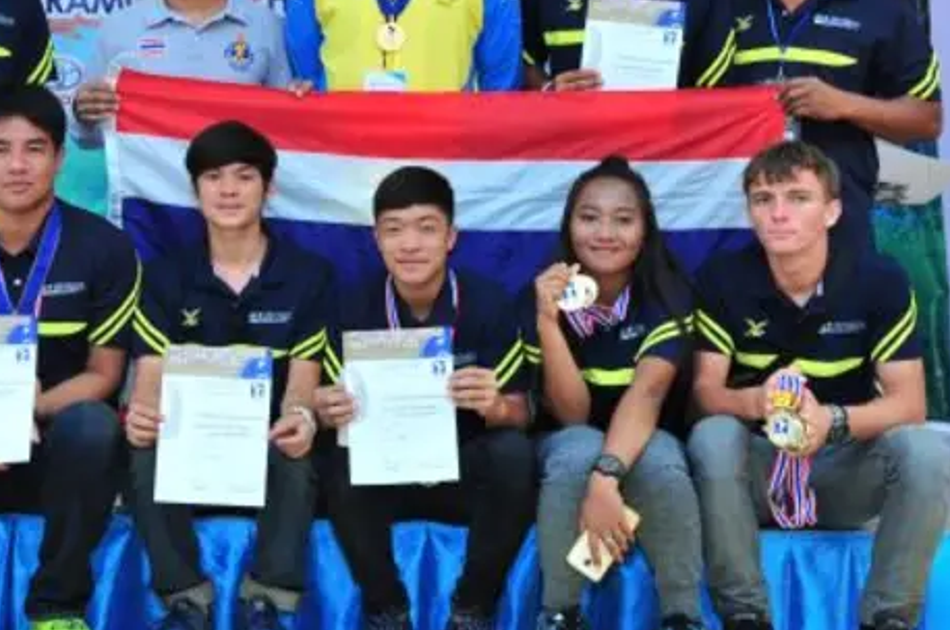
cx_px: 332
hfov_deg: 26.9
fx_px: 1976
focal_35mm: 75
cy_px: 173
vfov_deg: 18.0
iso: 1000
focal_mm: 44
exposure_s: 1/50
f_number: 5
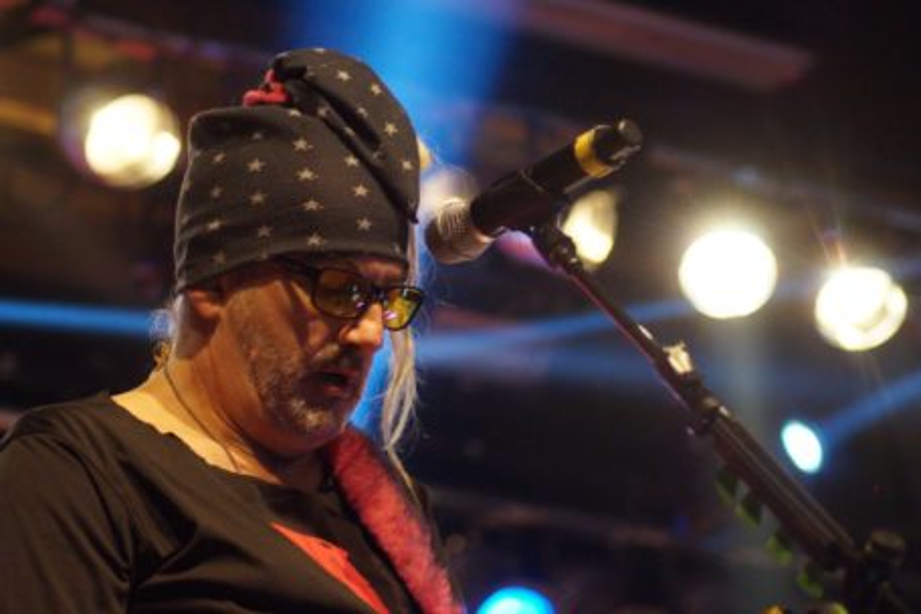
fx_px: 3453
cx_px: 460
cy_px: 307
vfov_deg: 10.2
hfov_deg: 15.2
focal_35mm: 135
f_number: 4
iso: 3200
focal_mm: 90
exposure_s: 1/160
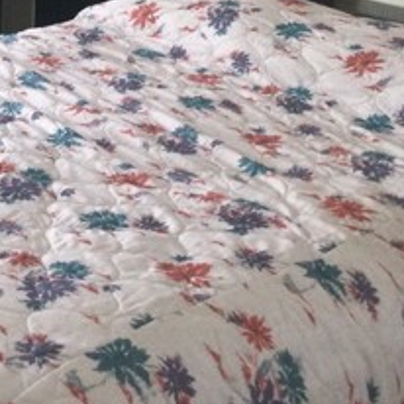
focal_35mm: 85
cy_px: -210
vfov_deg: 18.1
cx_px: 78
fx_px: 1122
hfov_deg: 20.2
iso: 80
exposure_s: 1/30
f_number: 2.4
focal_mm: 3.3
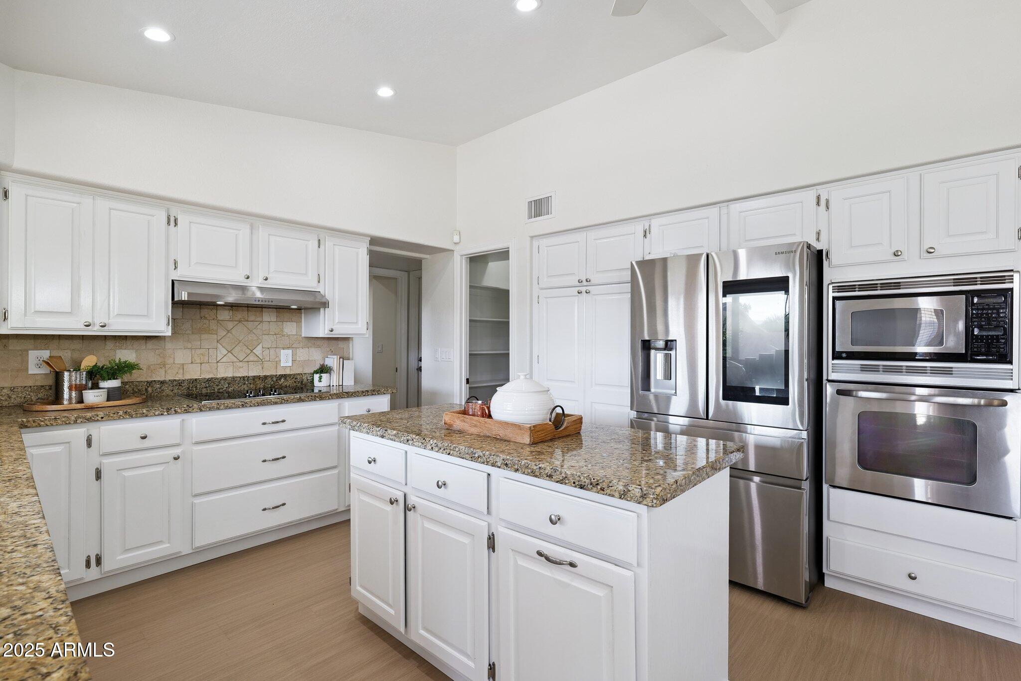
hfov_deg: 96.7
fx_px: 454
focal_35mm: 16
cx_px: 510
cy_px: 340
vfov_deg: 73.7
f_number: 8
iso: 400
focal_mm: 16
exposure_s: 1/40
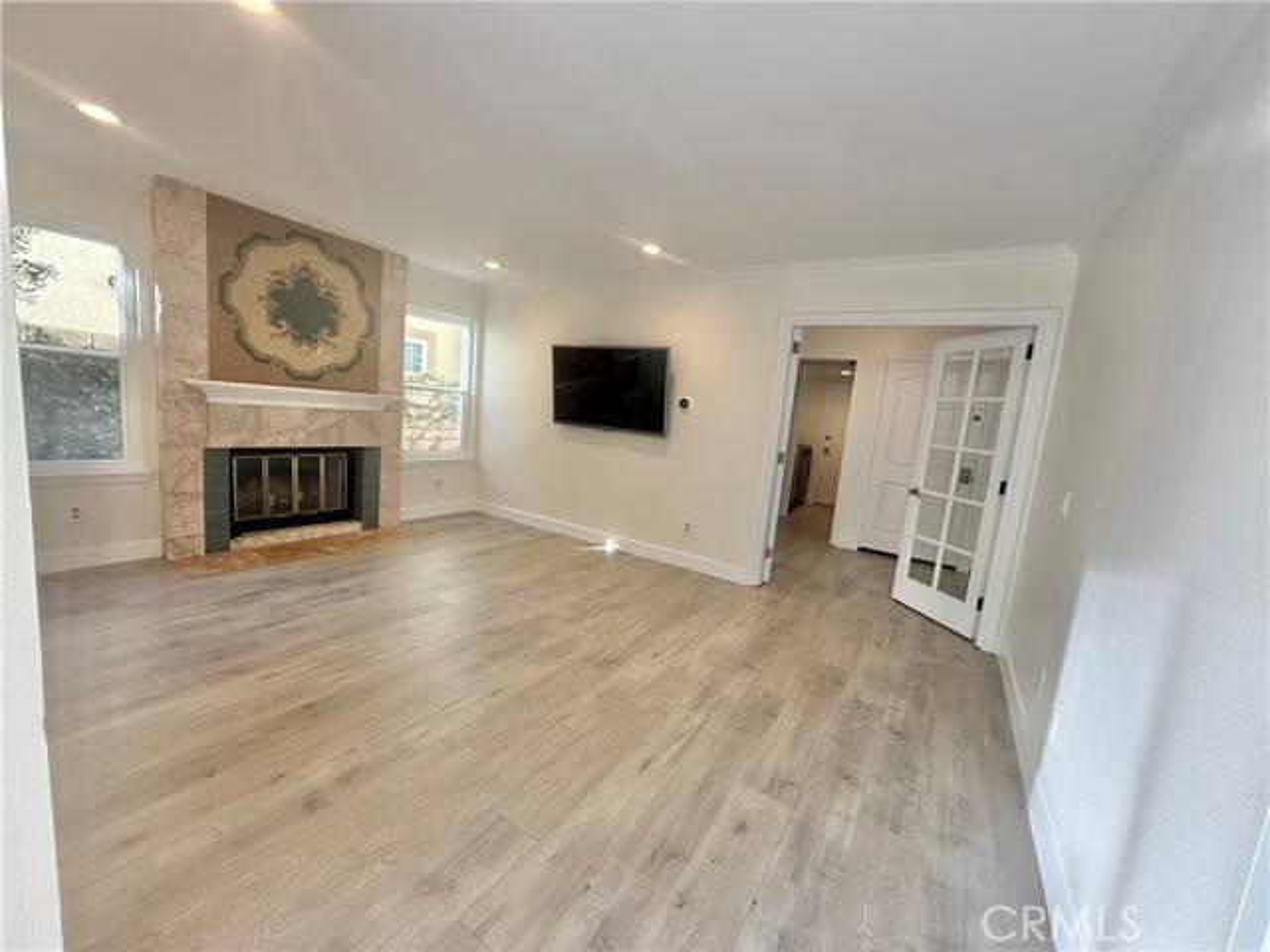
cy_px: 476
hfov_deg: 102.1
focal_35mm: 14
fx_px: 514
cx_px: 635
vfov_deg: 85.7
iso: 80
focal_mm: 2.22
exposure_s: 1/99
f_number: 2.2
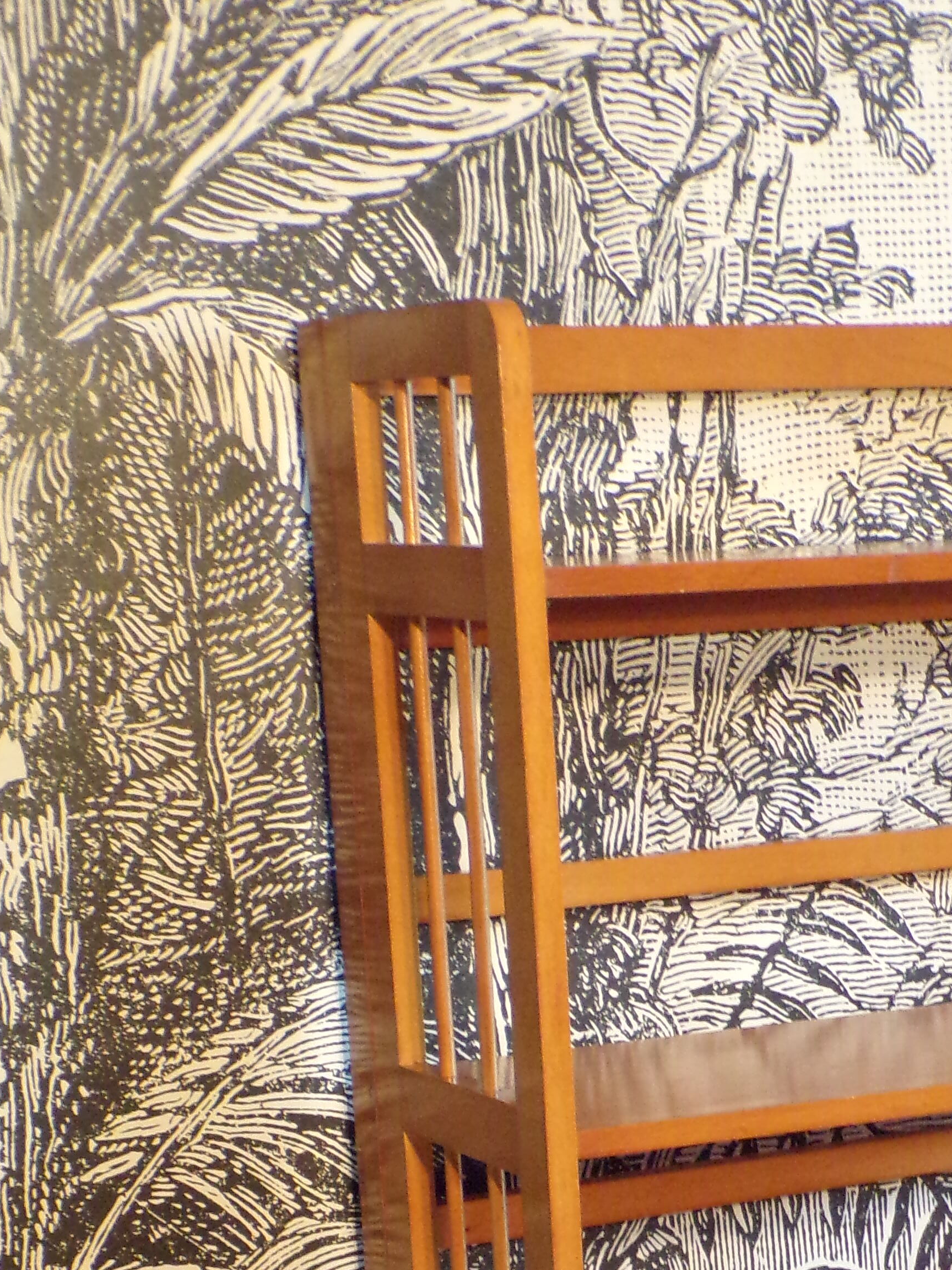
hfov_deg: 17.3
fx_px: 3080
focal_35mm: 84
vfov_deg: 22.6
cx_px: 858
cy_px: 1208
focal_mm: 7.6
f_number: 3.4
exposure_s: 1/17
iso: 550
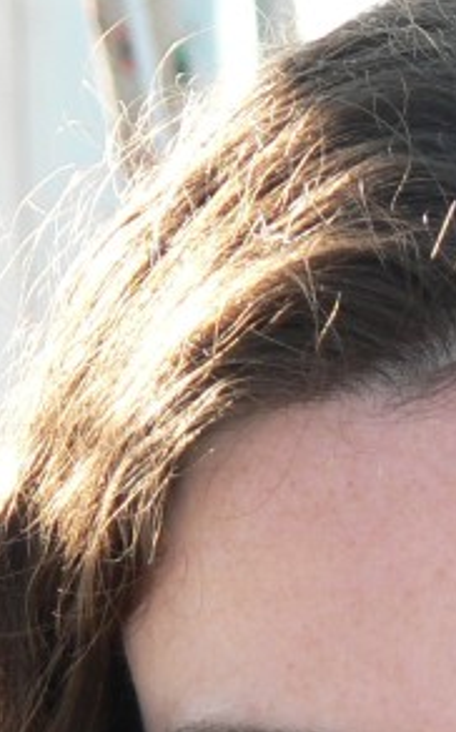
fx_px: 16237
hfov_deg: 1.6
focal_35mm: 815
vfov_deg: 2.6
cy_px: 862
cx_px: 596
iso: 80
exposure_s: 1/100
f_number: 4
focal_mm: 36.5
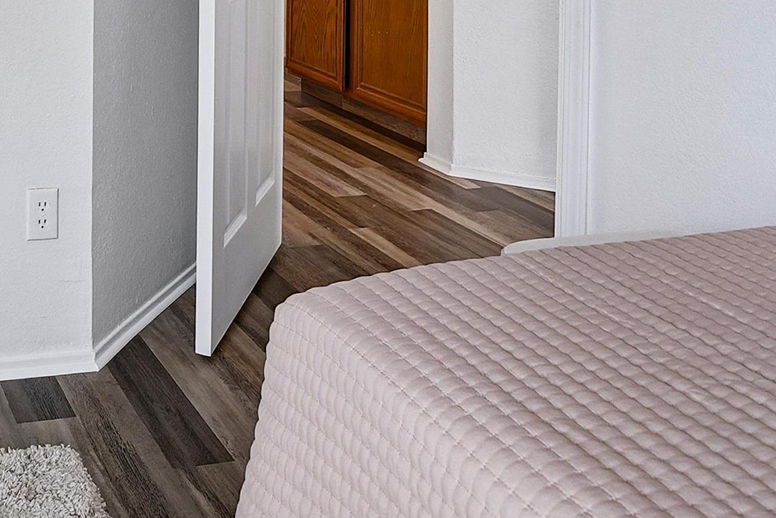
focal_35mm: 44
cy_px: -120
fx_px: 949
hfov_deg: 38.7
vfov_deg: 26.7
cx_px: -24
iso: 250
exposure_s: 1/125
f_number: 8
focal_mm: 16
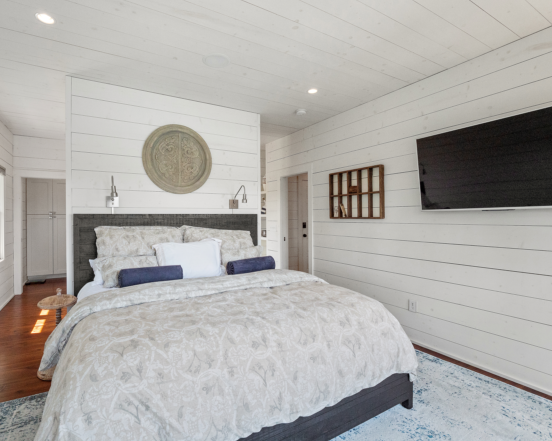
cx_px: 258
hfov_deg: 89.5
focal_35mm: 17
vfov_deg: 77.0
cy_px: 222
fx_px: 278
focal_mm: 8
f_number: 5.6
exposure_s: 1/100
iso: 400
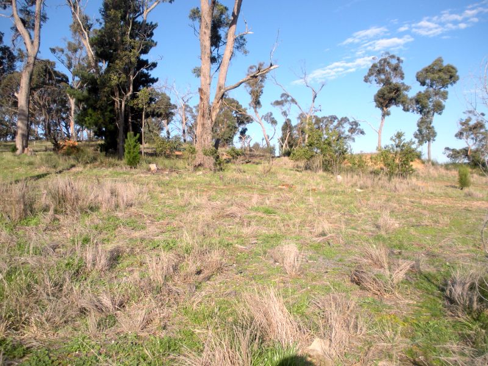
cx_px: 244
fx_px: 508
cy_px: 183
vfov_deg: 39.7
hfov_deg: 51.4
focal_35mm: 36
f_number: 3.5
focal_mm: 6.3
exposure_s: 1/657
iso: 88
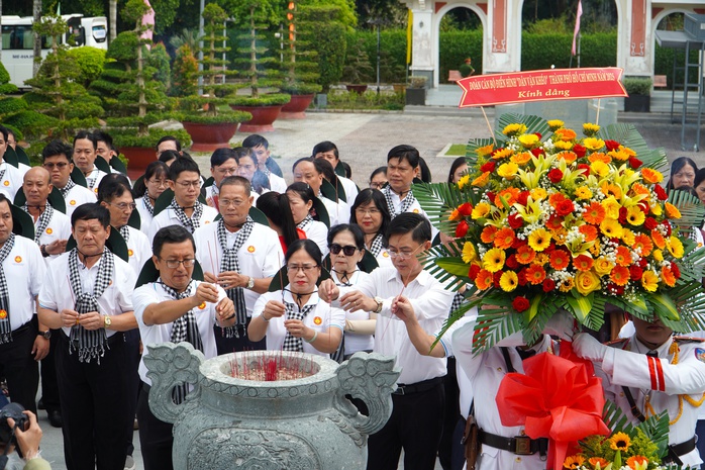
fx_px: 1410
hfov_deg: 28.1
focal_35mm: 72
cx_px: 352
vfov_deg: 18.9
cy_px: 235
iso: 100
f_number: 5.6
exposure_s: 1/160
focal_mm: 48
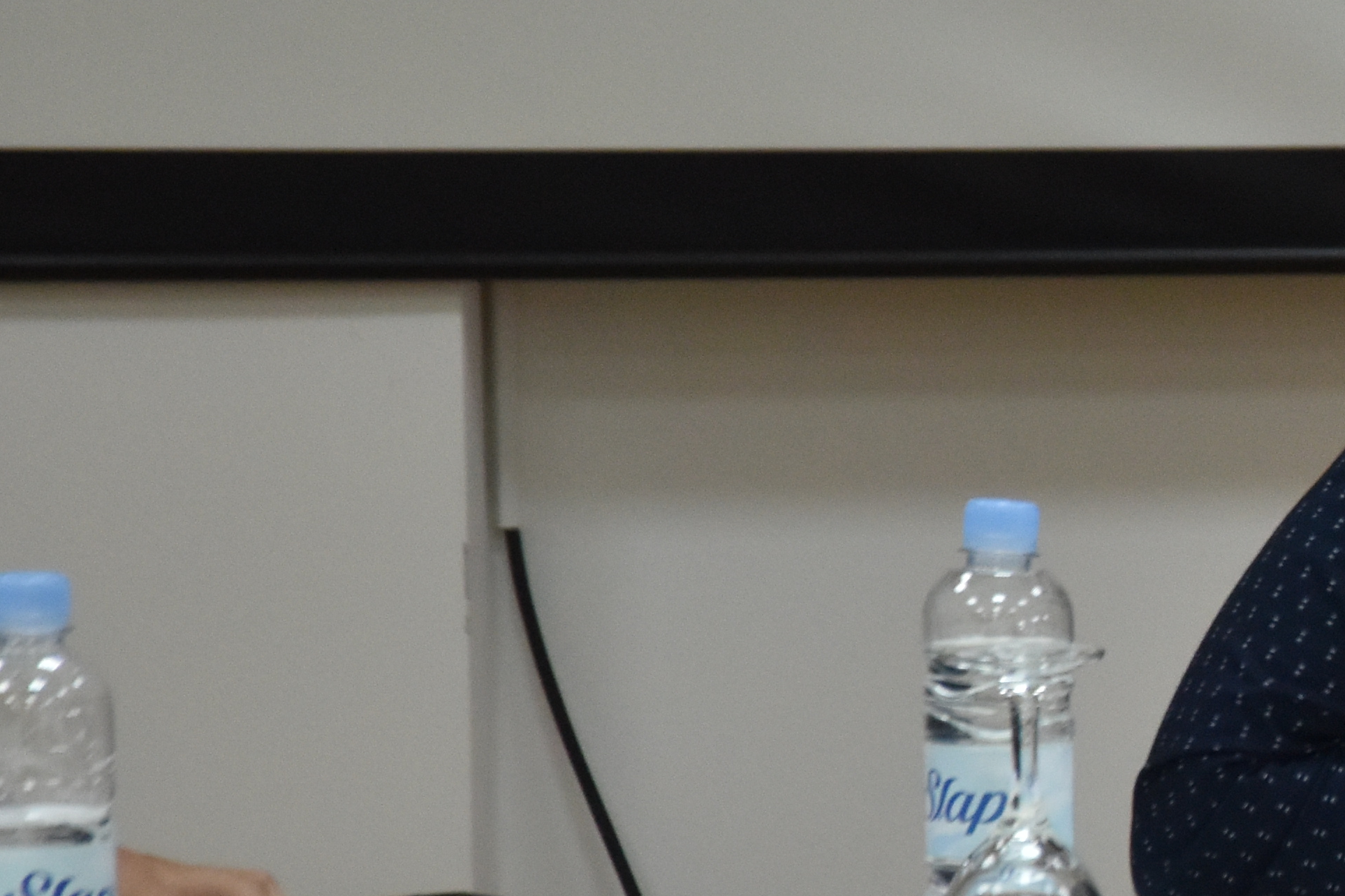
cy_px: 330
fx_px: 17110
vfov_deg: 3.0
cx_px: 1979
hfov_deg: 4.5
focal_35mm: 458
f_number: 5.6
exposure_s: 1/125
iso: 1000
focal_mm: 98
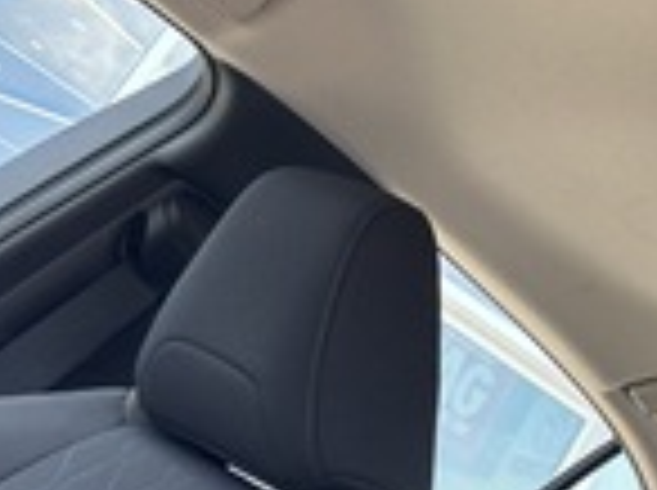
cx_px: 778
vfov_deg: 19.5
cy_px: 321
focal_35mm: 75
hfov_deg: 23.8
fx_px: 1421
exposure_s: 1/268
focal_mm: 5.96
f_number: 1.6
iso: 50
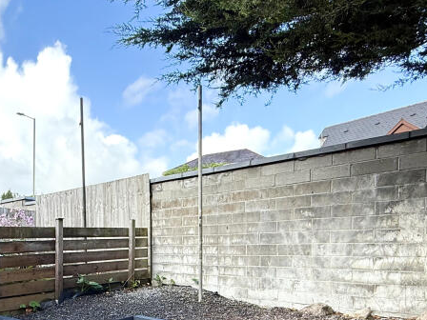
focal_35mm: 32
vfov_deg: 41.8
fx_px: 395
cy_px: 266
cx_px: 142
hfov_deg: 55.6
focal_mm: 2.22
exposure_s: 1/398
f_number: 2.2
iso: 50
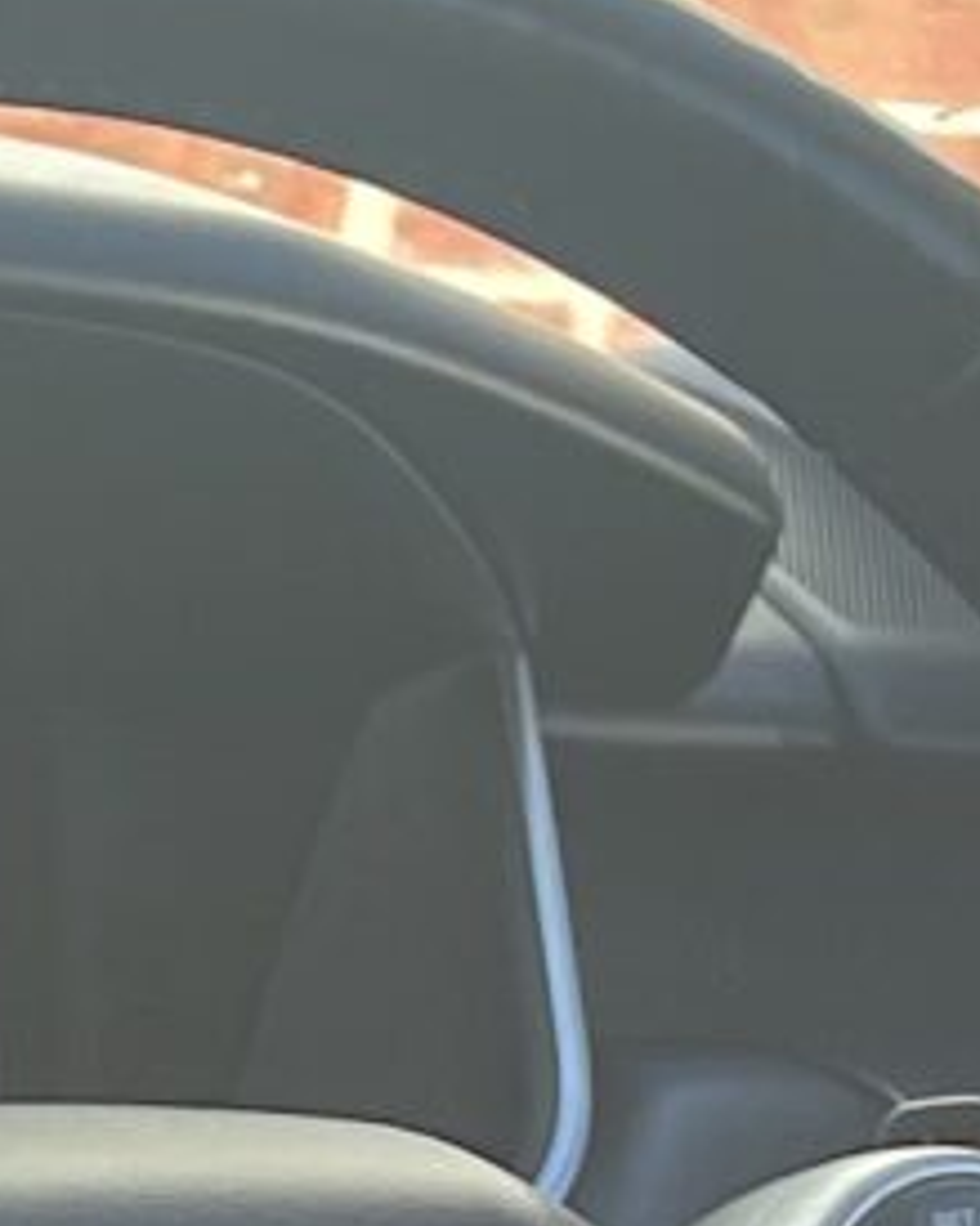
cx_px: -2689
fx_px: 8271
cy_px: 2604
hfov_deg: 5.9
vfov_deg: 8.0
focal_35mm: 228
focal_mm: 5.1
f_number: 1.6
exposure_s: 1/202
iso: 32
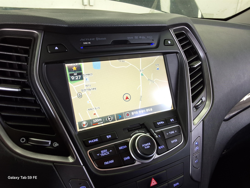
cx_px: 125
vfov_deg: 49.7
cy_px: 94
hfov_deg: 63.4
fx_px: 202
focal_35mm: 28
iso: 50
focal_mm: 2.91
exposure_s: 1/40
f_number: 1.9
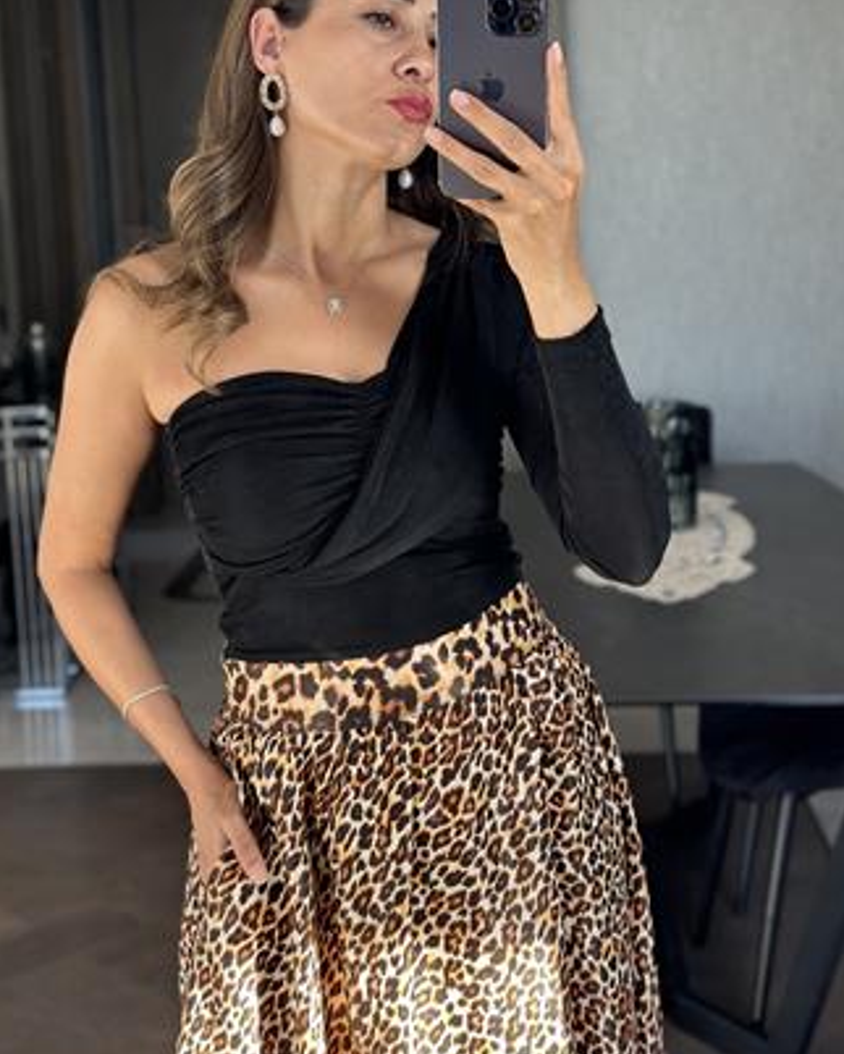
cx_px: 385
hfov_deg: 25.8
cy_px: 443
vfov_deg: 31.9
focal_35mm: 59
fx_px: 1841
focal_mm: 6.86
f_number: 1.78
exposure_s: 1/147
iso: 64
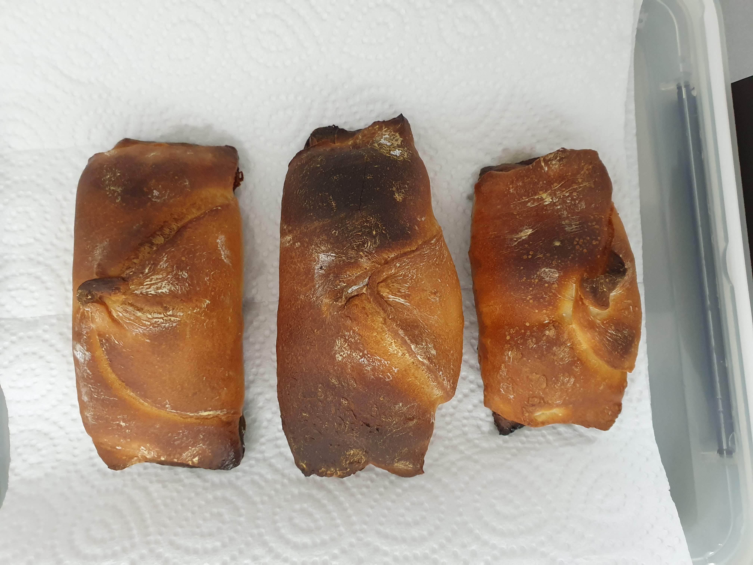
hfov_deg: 67.3
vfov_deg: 53.1
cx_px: 376
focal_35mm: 26
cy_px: 282
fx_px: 566
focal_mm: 4.32
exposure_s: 1/40
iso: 400
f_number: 2.4
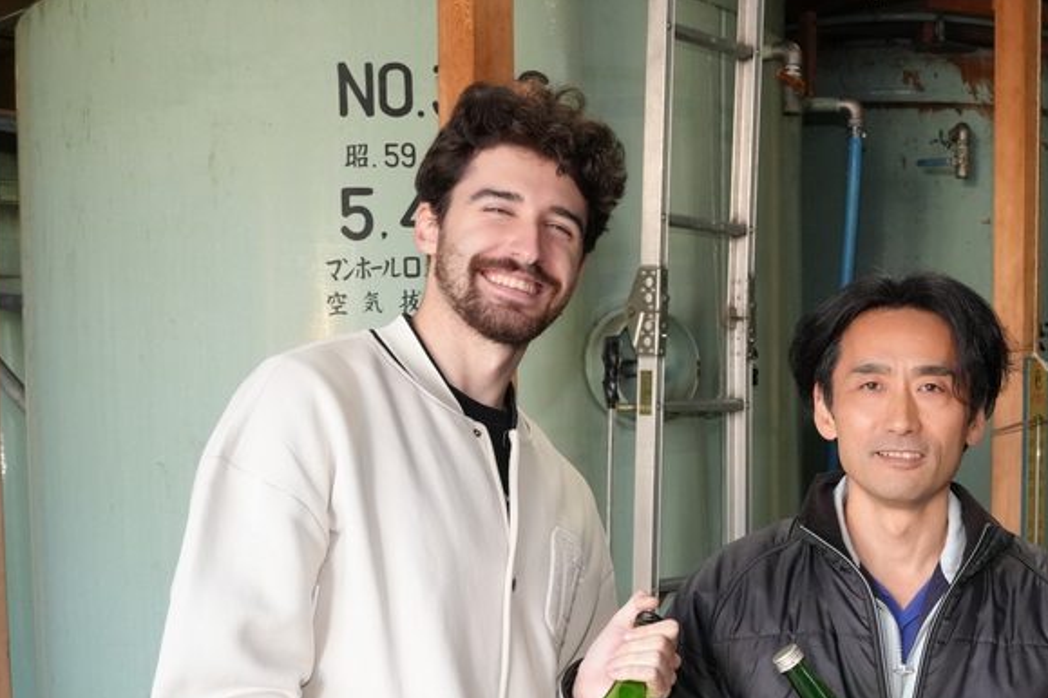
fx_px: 1630
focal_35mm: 56
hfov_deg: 34.6
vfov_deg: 23.4
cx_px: 831
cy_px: 658
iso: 2500
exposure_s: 1/100
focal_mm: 27
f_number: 8
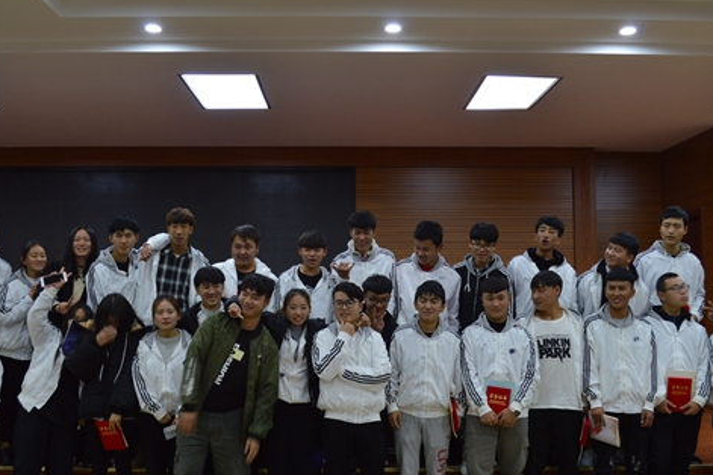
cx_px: 374
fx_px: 832
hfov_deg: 46.4
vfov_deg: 31.9
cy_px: 222
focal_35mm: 42
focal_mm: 22
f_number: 5
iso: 400
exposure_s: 1/30
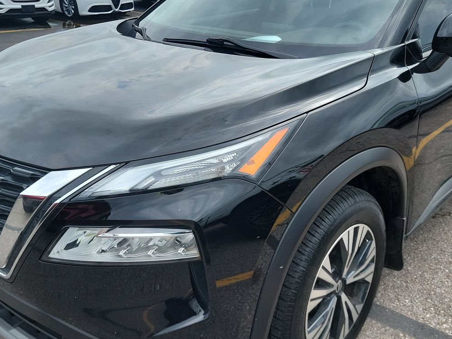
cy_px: 160
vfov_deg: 37.7
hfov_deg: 49.0
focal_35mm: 38
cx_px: 238
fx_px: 496
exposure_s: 1/389
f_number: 1.8
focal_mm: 6.7
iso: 50
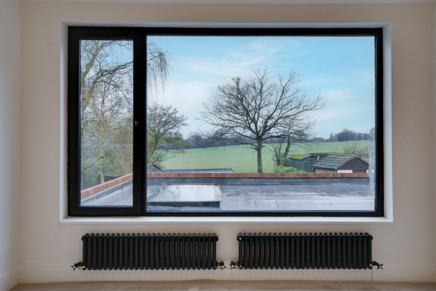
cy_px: 146
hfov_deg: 61.9
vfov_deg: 43.6
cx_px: 218
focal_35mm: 30
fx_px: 363
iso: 400
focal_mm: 20
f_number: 8
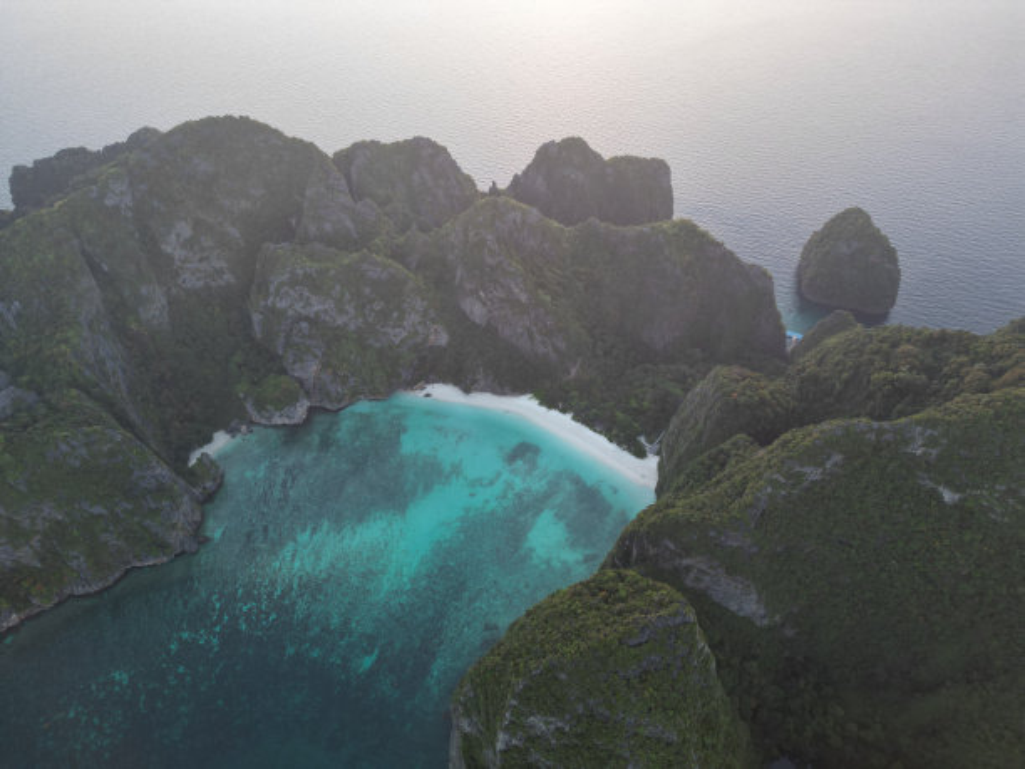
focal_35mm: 24
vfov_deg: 56.8
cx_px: 512
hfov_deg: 71.6
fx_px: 711
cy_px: 384
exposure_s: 1/80
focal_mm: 6.72
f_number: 1.7
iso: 120
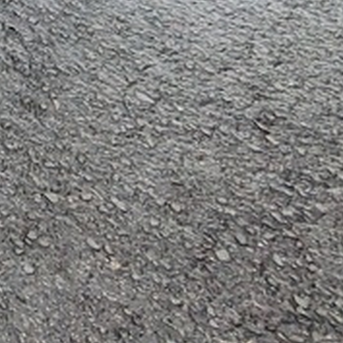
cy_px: -203
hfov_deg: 13.9
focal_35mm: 67
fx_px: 751
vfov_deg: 20.9
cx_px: -540
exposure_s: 1/229
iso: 49
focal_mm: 1.83
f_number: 2.2
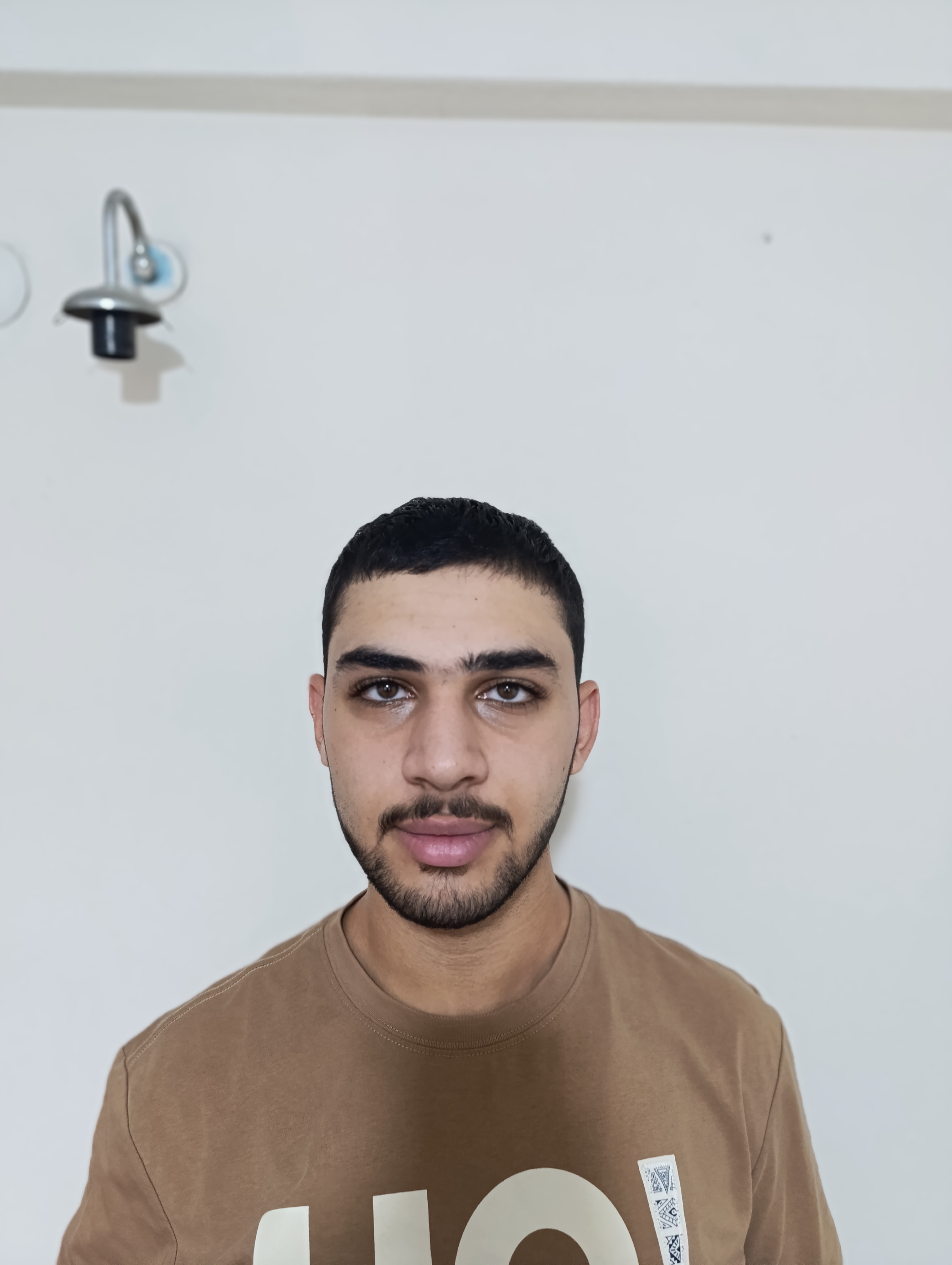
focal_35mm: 23
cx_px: 476
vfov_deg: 73.8
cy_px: 632
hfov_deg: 59.0
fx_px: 841
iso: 800
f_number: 1.6
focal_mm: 6.14
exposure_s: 1/50
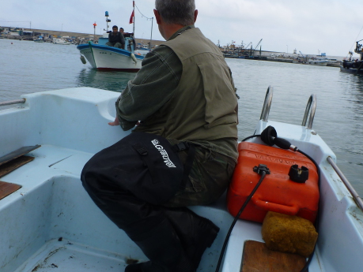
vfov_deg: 36.8
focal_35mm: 39
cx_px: 199
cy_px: 117
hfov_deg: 47.8
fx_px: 409
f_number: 3.3
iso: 100
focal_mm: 4.9
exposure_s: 1/500
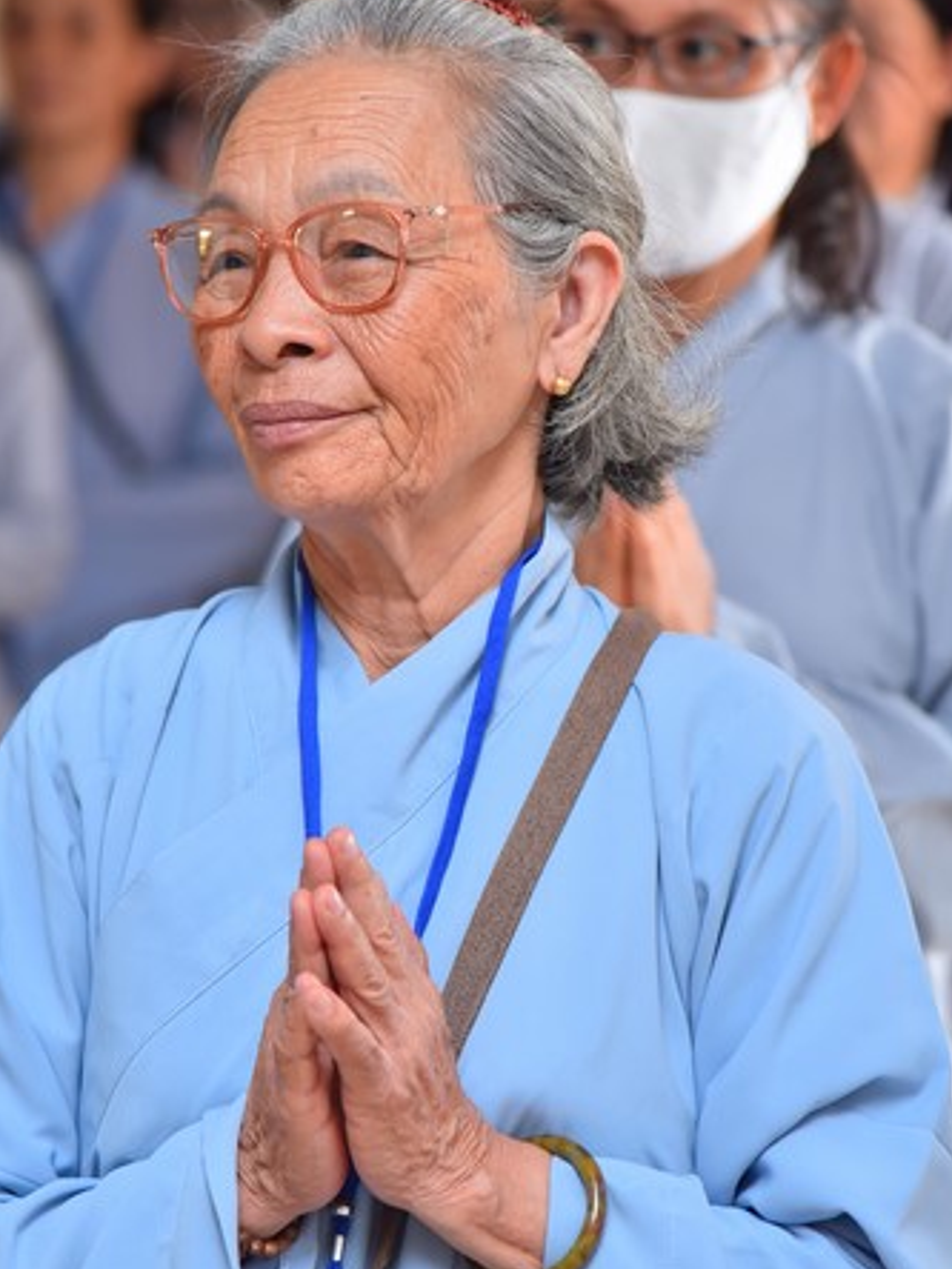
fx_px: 6197
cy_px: 700
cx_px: 362
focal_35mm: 169
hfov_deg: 8.8
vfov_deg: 11.7
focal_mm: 120
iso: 1000
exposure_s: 1/125
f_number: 4
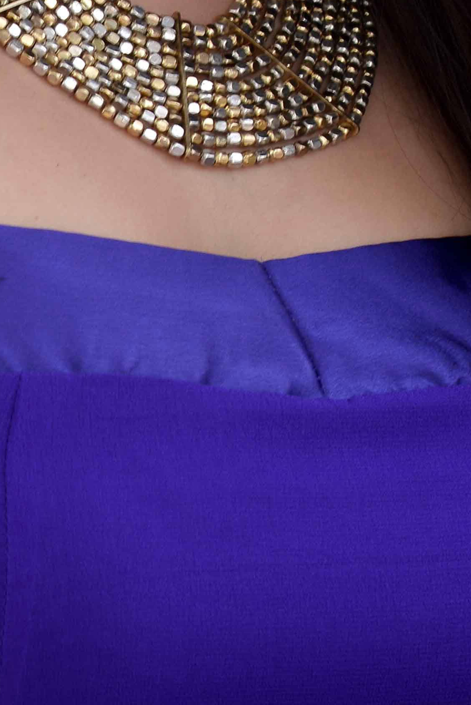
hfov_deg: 2.6
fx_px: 10218
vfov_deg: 4.0
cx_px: 4
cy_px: 229
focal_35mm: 521
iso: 200
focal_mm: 120
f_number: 7.1
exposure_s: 1/125
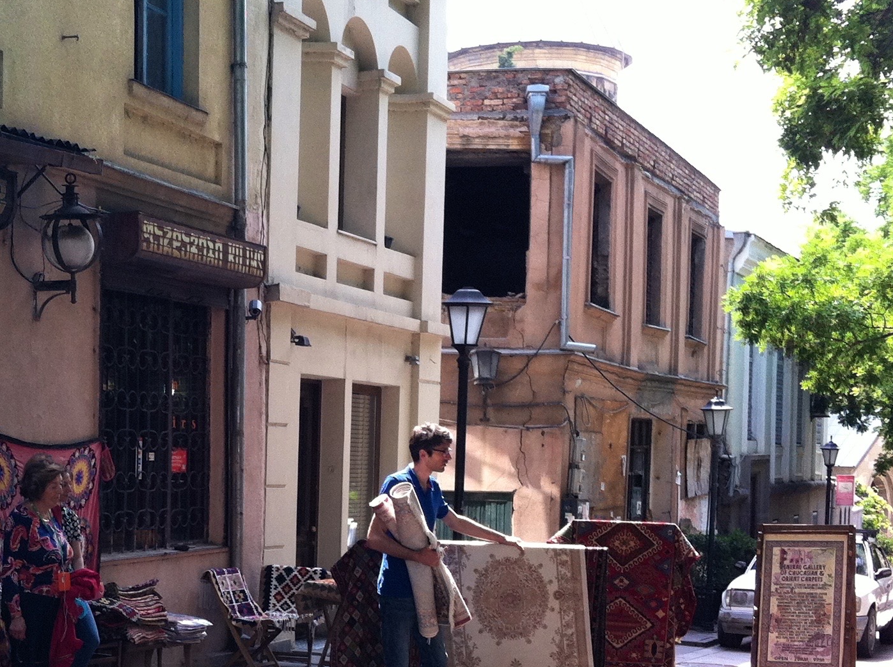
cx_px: 194
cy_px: 542
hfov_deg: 29.3
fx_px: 1674
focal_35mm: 65
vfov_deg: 22.2
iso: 80
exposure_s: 1/192
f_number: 2.8
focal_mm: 3.85
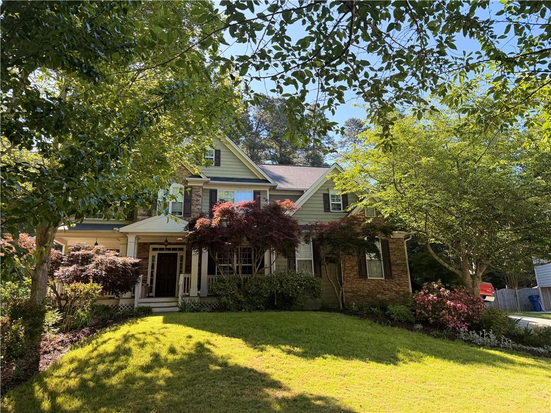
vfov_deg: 56.8
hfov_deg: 71.6
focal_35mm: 24
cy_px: 206
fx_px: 382
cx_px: 276
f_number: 1.78
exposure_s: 1/979
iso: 100
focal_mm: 6.76
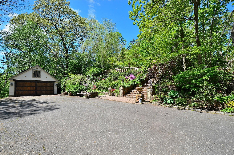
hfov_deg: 100.5
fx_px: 97
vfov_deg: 77.1
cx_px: 117
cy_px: 78
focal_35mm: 15
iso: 200
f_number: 8
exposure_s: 1/250
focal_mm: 10
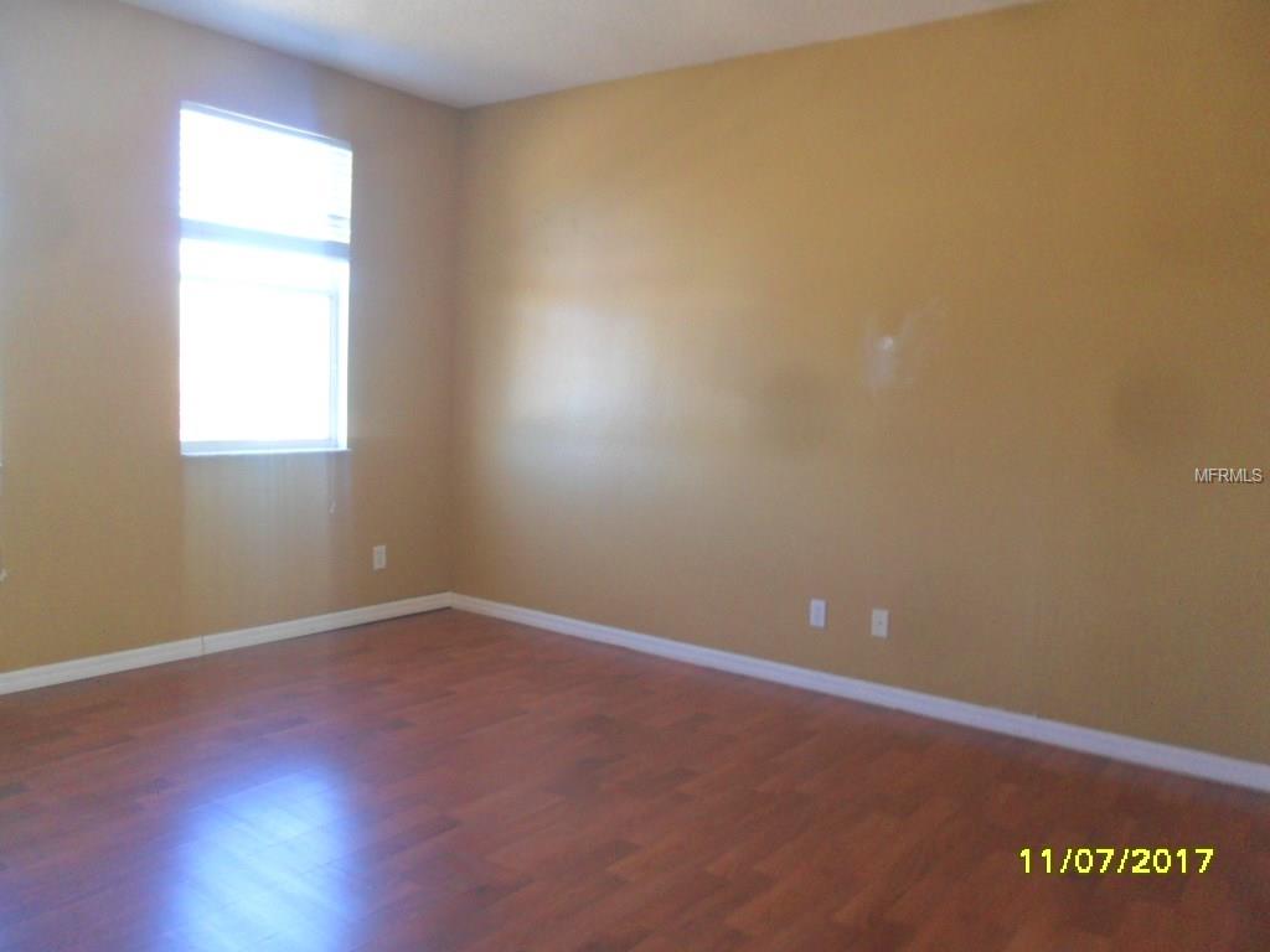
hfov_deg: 65.3
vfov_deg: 51.4
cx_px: 635
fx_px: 991
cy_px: 476
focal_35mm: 27
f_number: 3.5
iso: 160
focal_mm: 4.9
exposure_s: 1/30
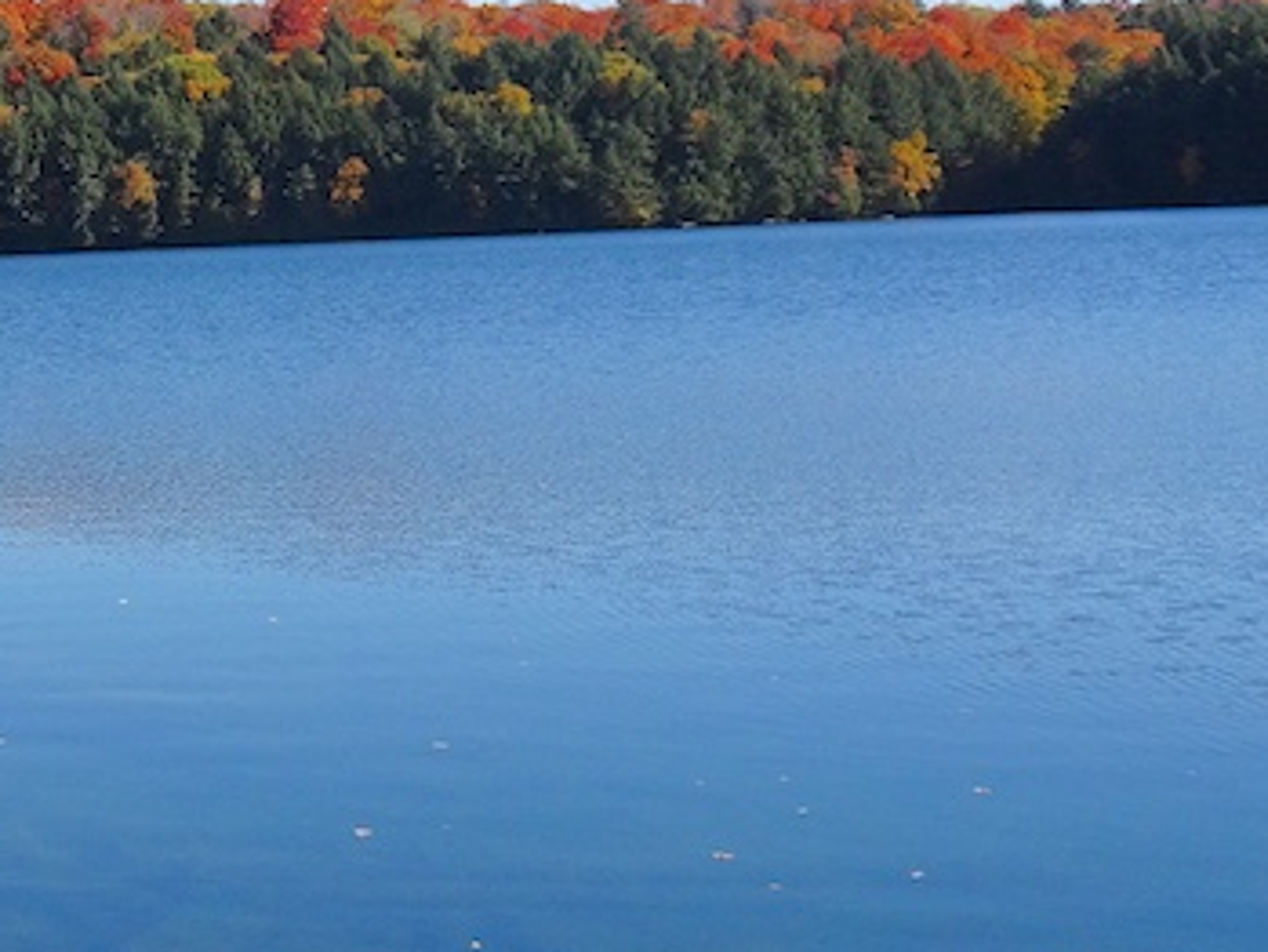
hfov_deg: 21.4
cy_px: 305
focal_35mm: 86
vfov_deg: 17.1
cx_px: -171
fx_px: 3151
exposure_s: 1/640
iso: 80
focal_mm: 5.09
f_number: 3.5
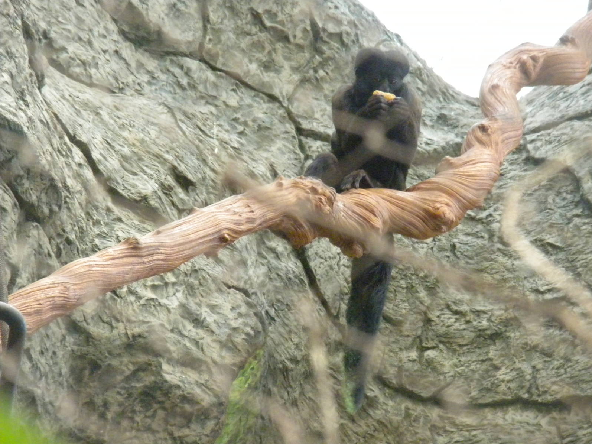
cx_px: 297
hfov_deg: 7.6
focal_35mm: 261
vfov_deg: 5.7
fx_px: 4463
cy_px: 222
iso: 800
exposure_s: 1/82.8
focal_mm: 46.2
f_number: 5.3
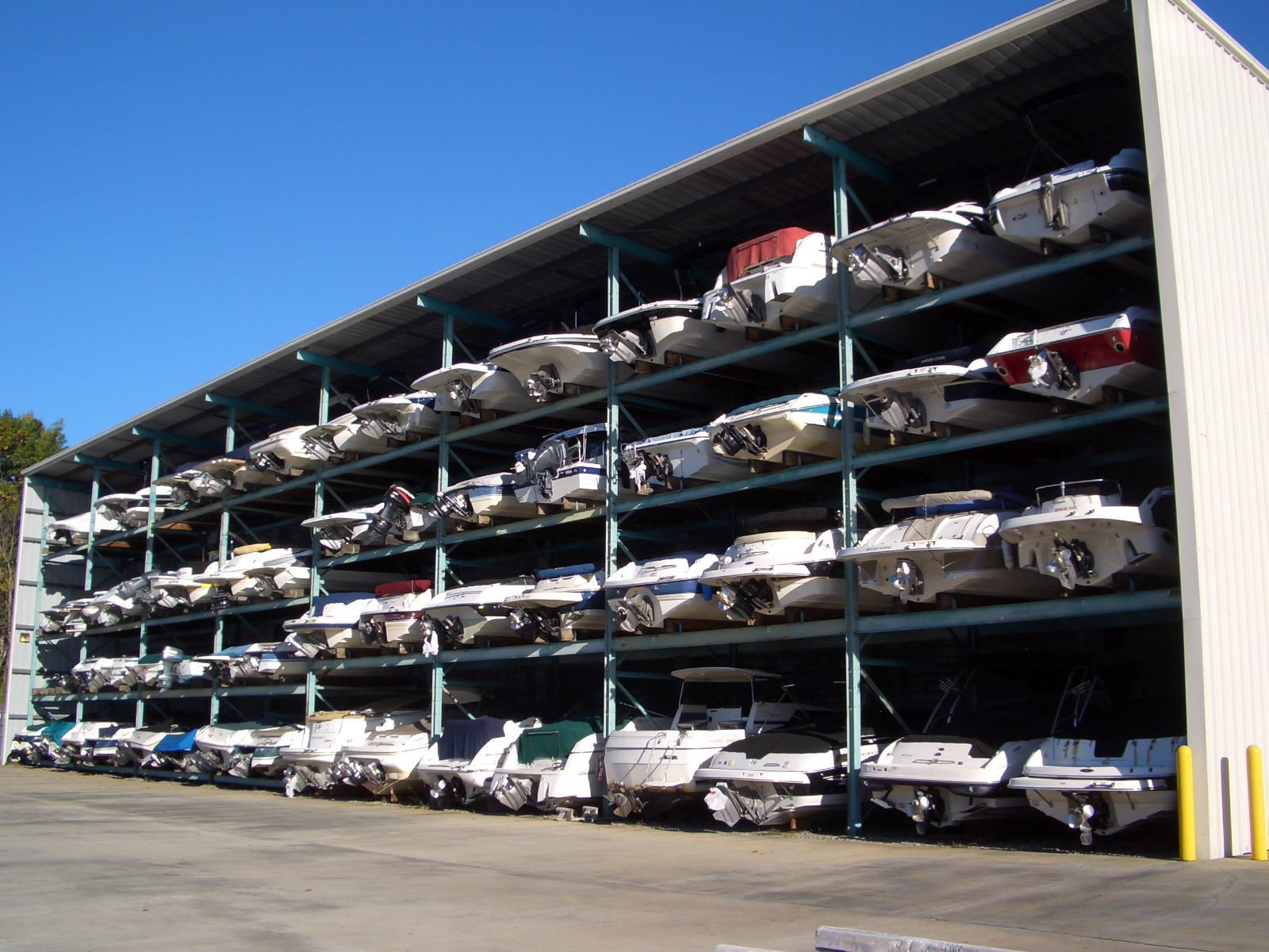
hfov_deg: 52.6
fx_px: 1283
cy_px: 476
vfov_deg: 40.7
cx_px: 634
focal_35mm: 35
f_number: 4.3
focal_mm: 5.8
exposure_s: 1/400
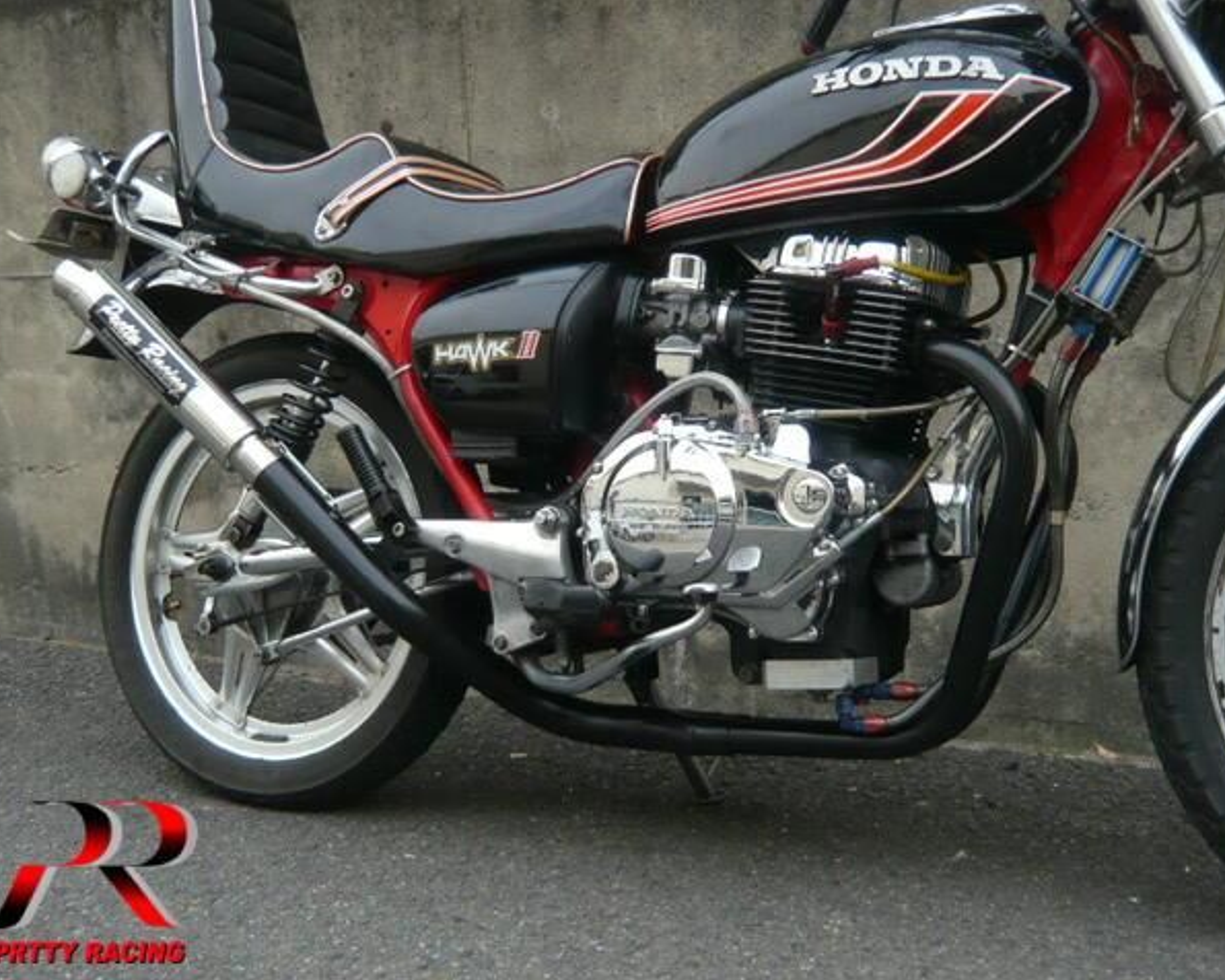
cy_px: 492
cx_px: 626
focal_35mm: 42
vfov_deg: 35.7
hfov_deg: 43.8
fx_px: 1523
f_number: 2.8
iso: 100
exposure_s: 1/125
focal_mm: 4.6
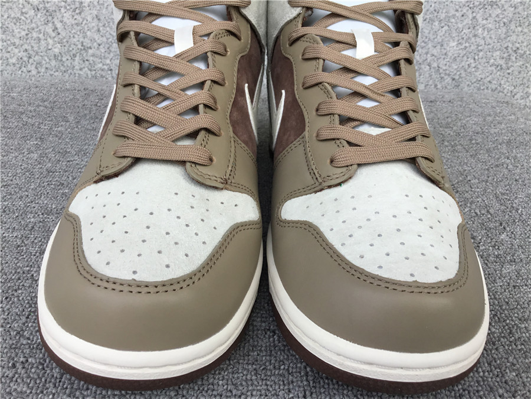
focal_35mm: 31
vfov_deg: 45.4
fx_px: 476
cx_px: 266
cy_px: 200
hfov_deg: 58.4
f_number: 2.4
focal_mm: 3.3
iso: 25
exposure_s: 1/550
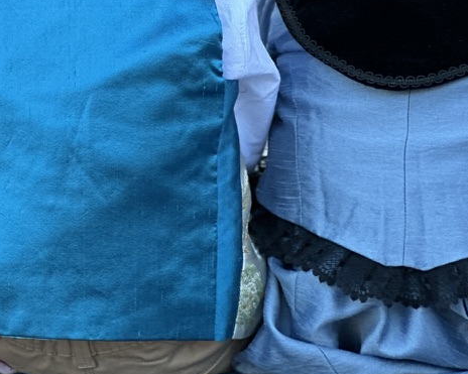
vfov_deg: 9.2
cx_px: -17
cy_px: -6
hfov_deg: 11.5
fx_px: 2299
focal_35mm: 166
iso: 125
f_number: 2.8
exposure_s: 1/121
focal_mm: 9
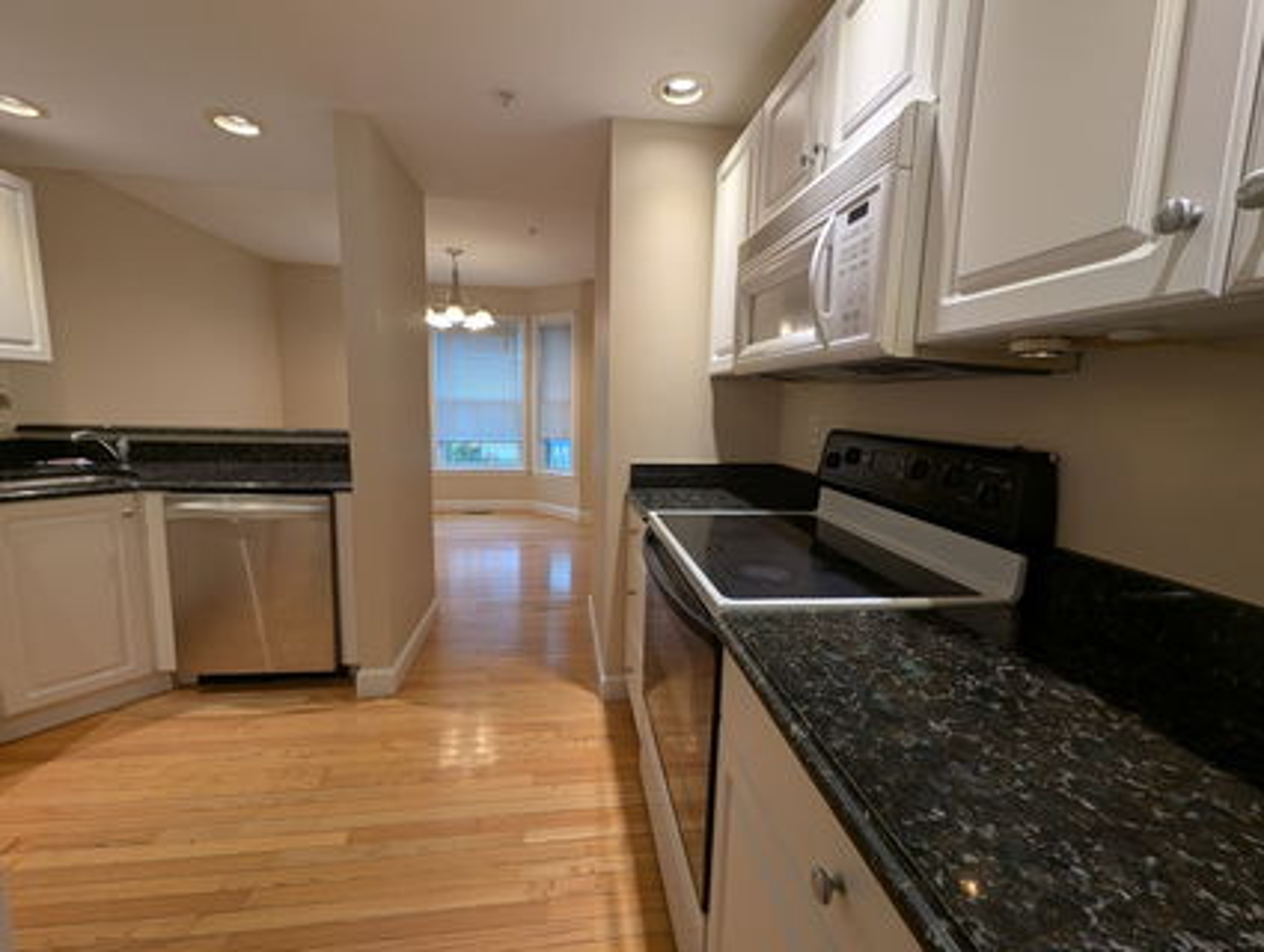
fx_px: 475
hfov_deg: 106.1
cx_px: 632
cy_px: 476
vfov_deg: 90.1
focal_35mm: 13
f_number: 2.2
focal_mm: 1.95
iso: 52
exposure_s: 1/60
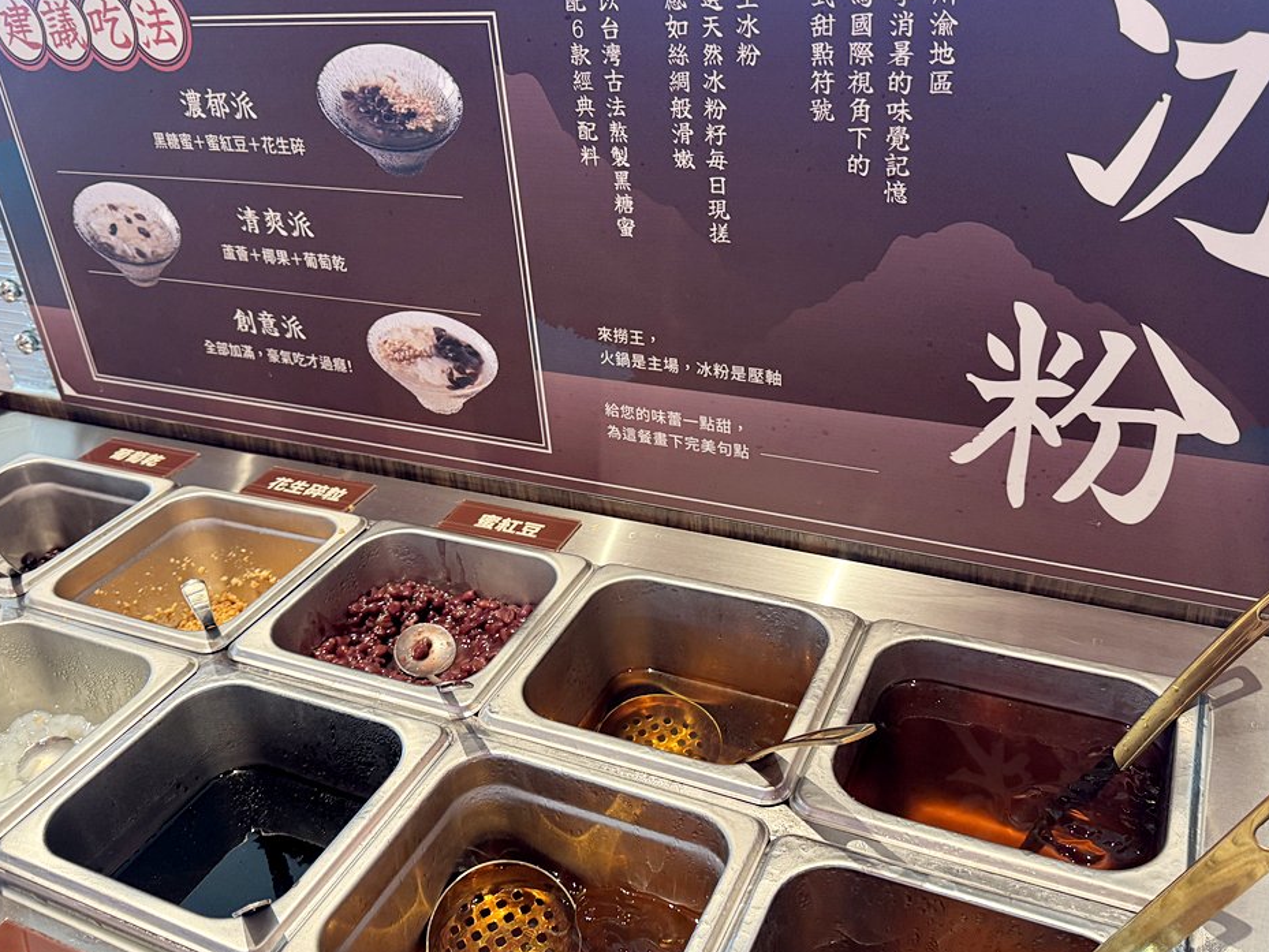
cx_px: 609
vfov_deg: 45.4
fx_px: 1137
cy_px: 418
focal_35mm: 31
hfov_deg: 58.3
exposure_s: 1/60
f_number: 1.78
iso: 250
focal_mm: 6.76
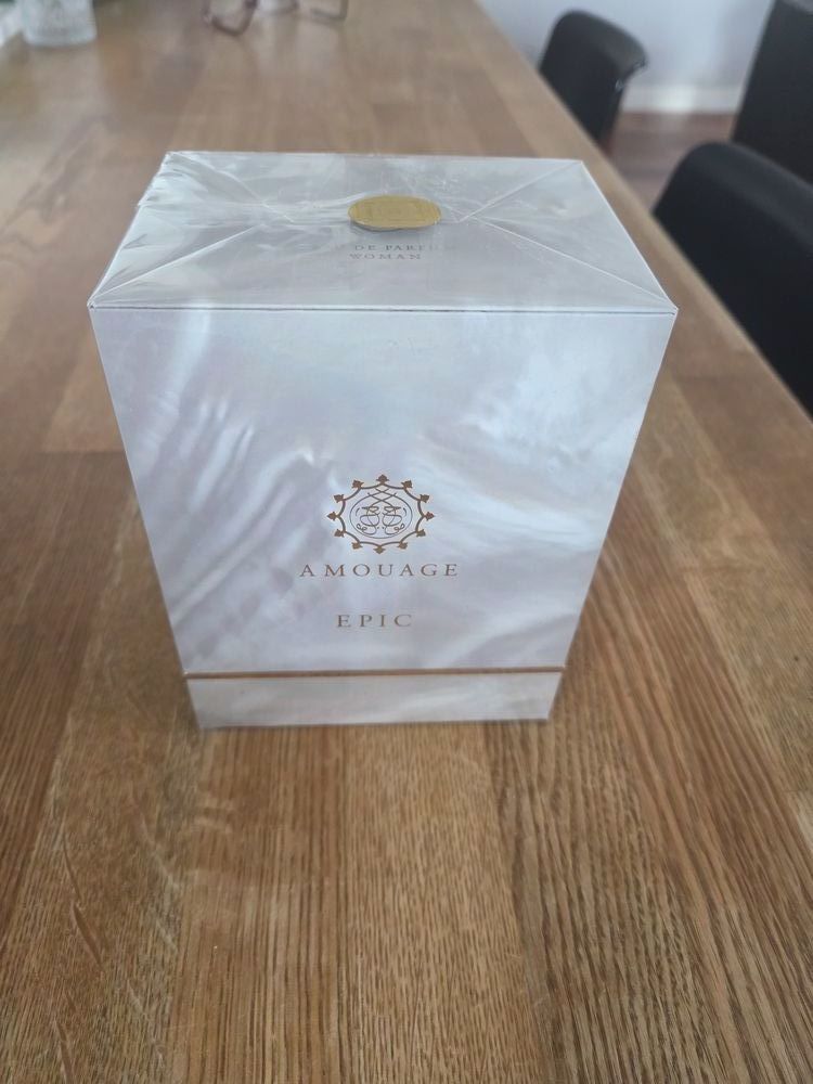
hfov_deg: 58.9
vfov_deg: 73.9
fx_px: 720
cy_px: 542
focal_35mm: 23
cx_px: 406
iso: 800
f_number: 1.8
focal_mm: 5.4
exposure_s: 1/100
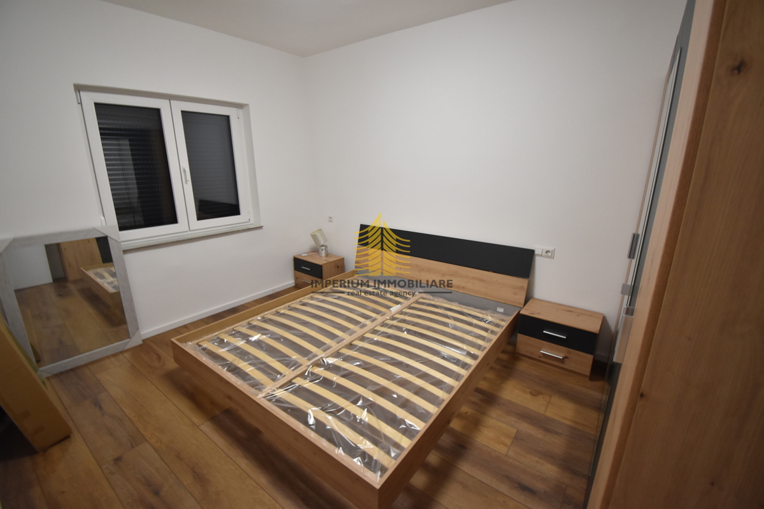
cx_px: 382
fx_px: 318
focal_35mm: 15
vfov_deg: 77.3
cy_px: 254
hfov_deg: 100.4
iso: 1100
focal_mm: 10
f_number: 4.5
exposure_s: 1/30
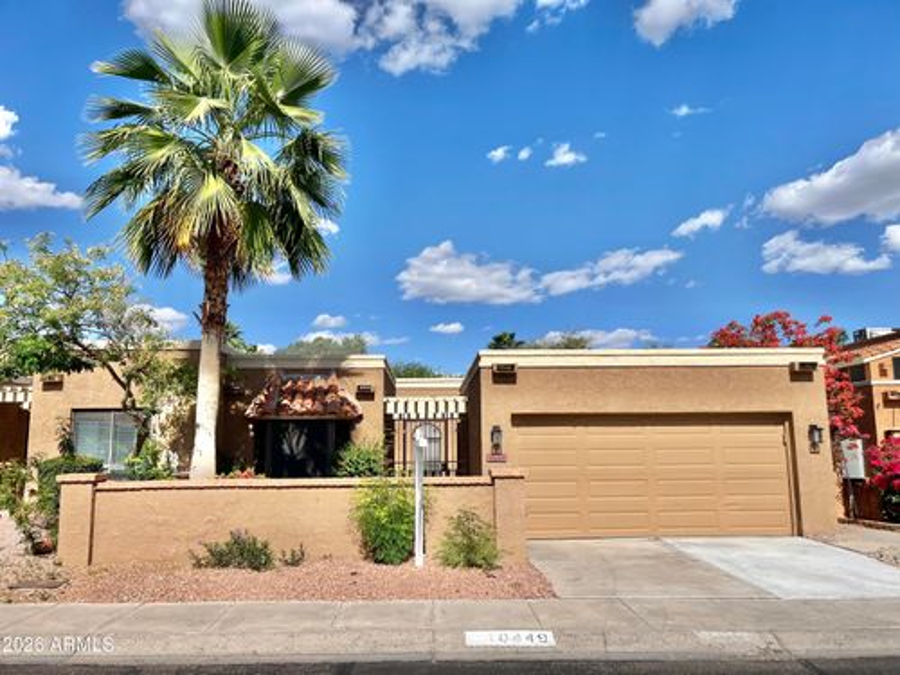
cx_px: 450
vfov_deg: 53.1
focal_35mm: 26
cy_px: 338
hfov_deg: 67.3
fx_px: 676
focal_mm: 5.1
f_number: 1.6
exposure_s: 1/5556
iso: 50
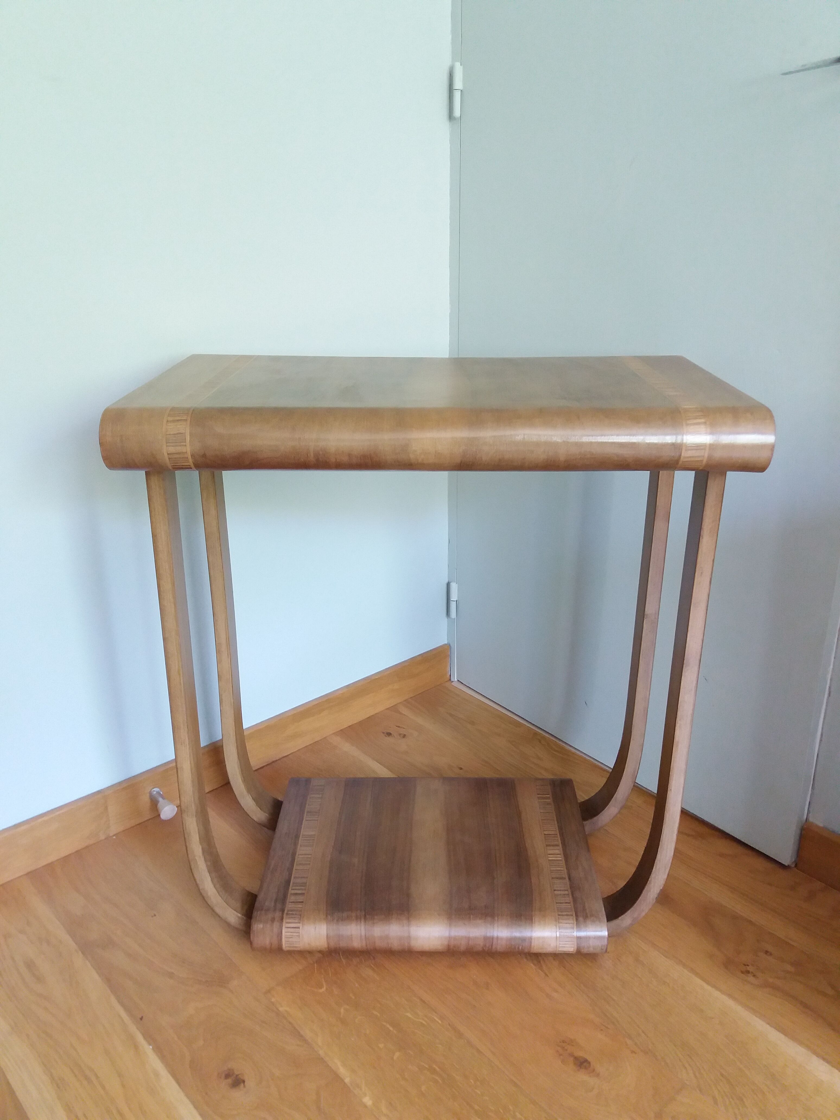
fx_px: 906
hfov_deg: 49.7
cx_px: 420
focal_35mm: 28
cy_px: 560
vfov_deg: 63.4
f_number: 1.9
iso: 200
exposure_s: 1/17
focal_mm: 3.7
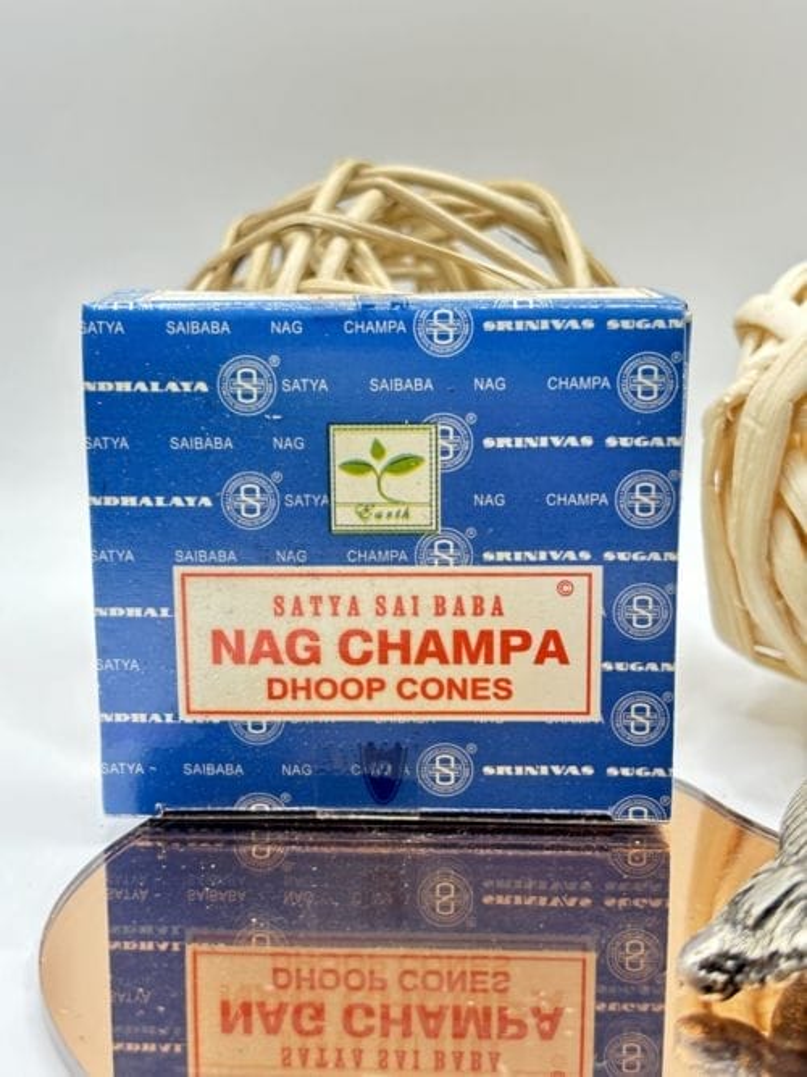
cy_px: 538
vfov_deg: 36.8
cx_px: 404
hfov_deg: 28.0
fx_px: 1617
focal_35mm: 52
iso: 50
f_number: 1.6
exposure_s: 1/50
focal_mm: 5.96
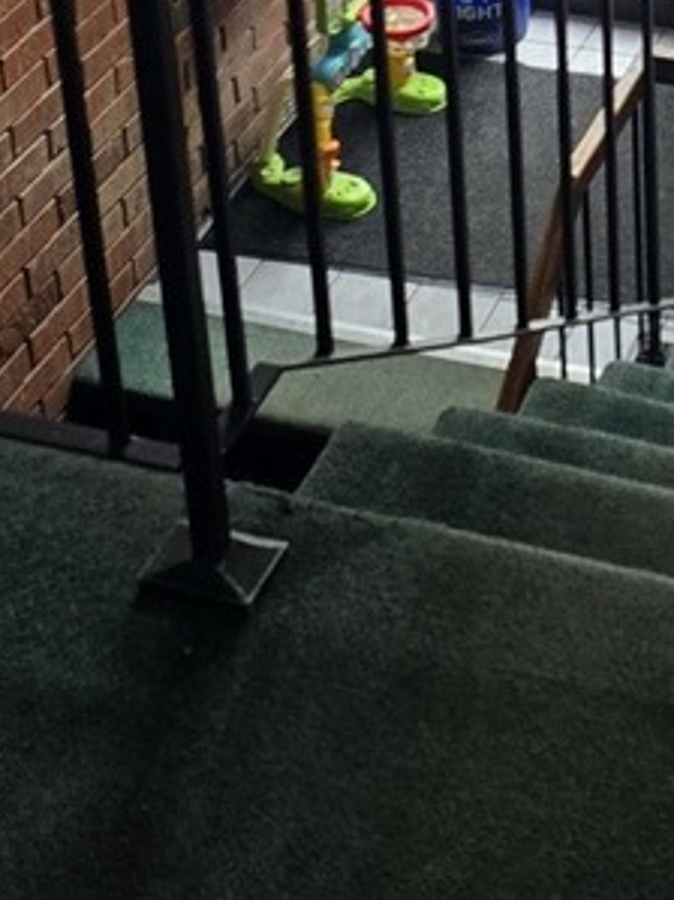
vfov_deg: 20.2
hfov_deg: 17.0
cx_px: 818
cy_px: -455
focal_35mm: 83
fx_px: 2156
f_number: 1.7
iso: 200
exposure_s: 1/120
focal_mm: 6.3
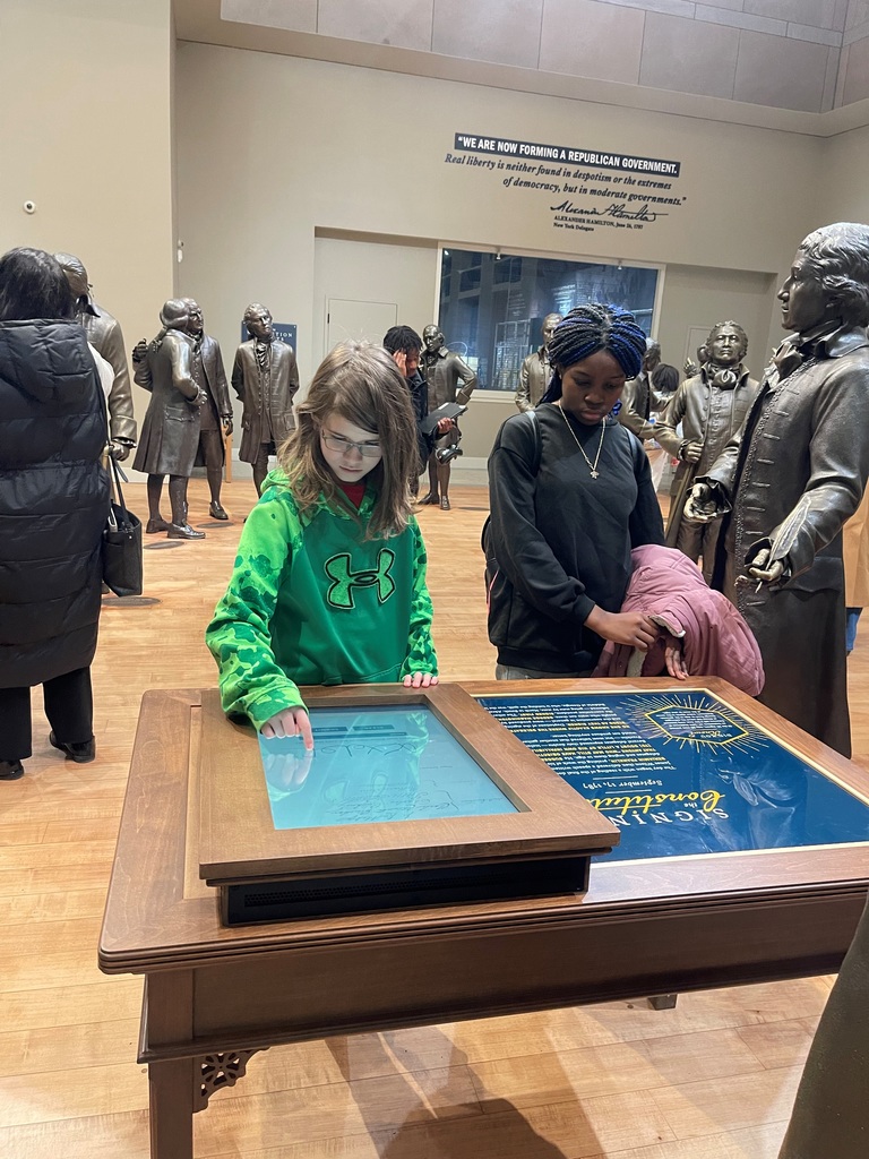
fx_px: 837
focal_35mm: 25
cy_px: 580
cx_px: 434
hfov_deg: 54.9
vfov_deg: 69.4
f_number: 1.6
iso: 400
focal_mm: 5.1
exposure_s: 1/60
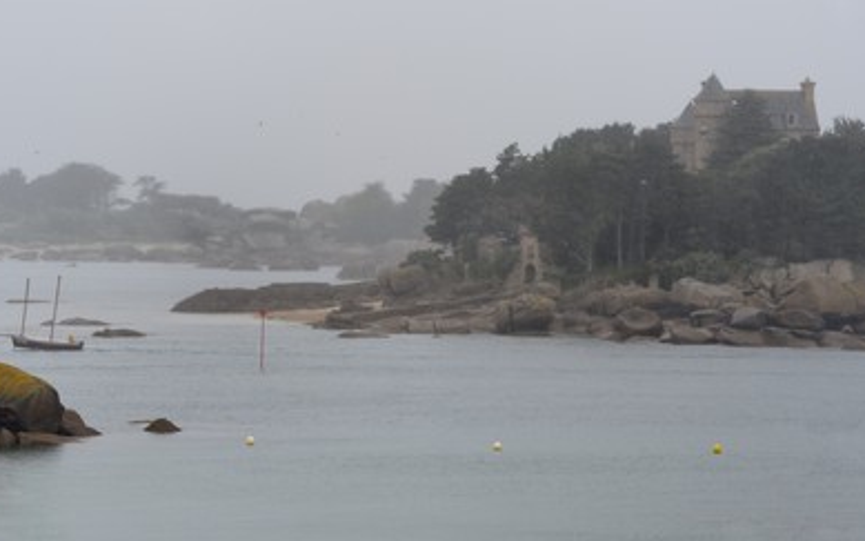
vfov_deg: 7.0
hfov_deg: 11.2
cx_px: 436
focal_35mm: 187
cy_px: 252
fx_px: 4408
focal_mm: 170
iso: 200
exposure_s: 1/250
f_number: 9
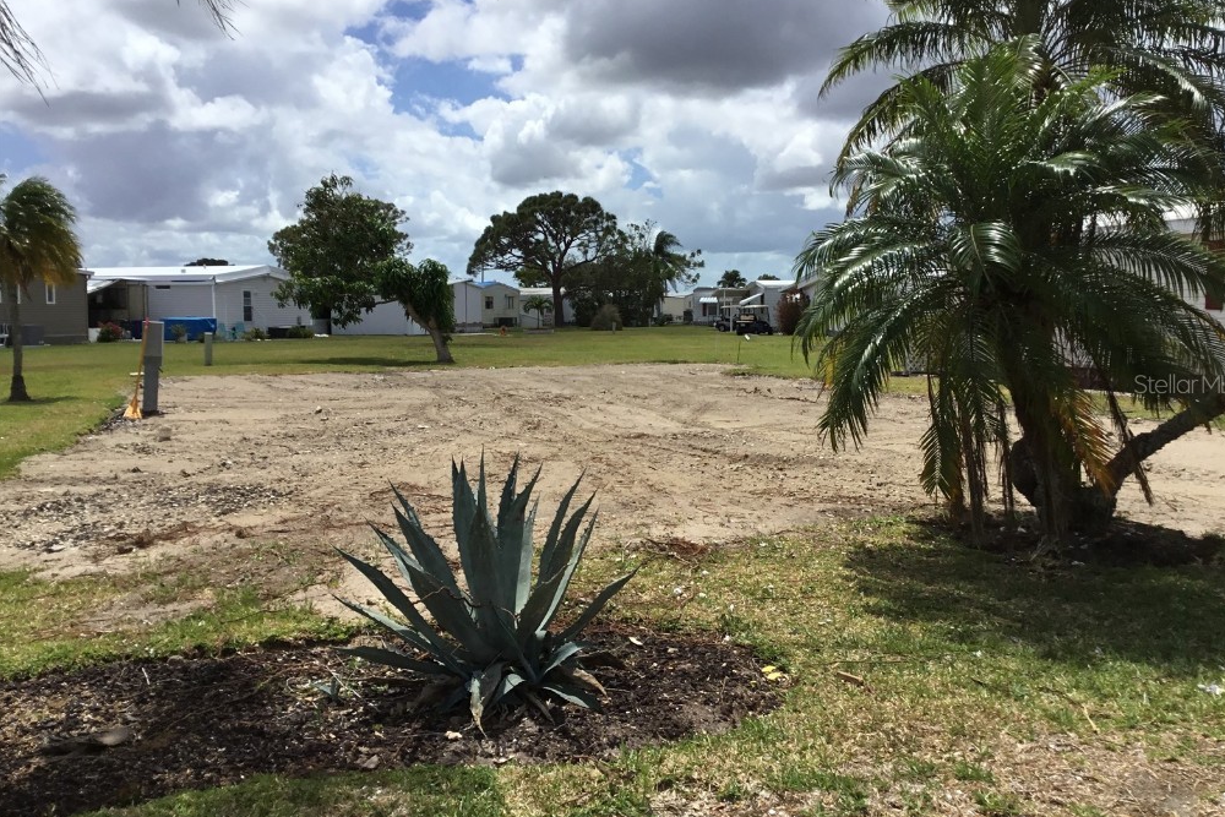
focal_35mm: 33
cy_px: 383
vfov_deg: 40.0
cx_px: 622
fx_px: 1123
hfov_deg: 57.2
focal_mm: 3.3
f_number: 2.4
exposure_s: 1/2469
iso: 25
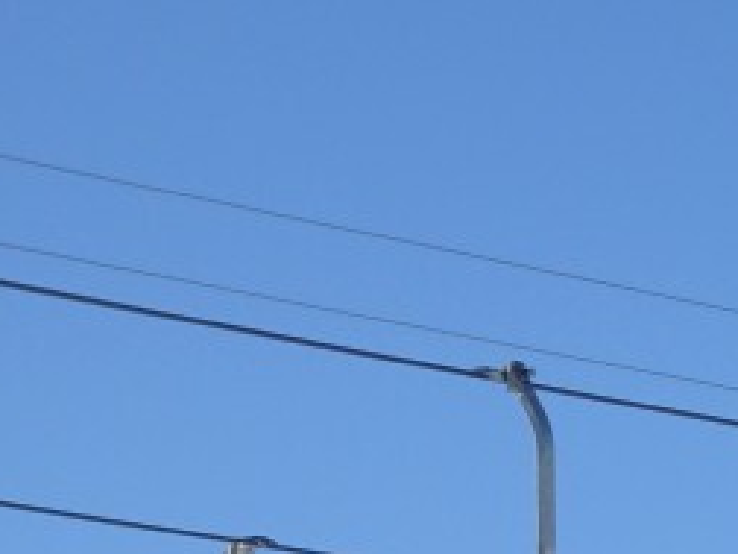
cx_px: 1239
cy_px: 841
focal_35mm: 358
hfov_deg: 5.5
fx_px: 7632
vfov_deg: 4.1
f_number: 5
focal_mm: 14.99
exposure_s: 1/500
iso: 80
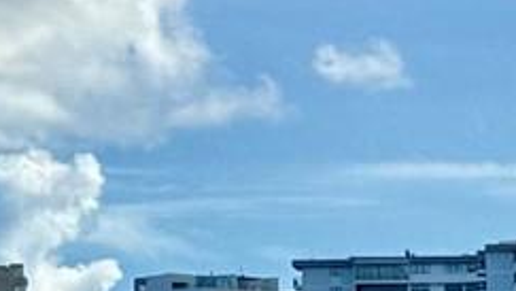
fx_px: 4709
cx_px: 1212
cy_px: 452
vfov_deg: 3.5
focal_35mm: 344
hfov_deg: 6.0
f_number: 1.78
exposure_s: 1/4878
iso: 64
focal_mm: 6.76
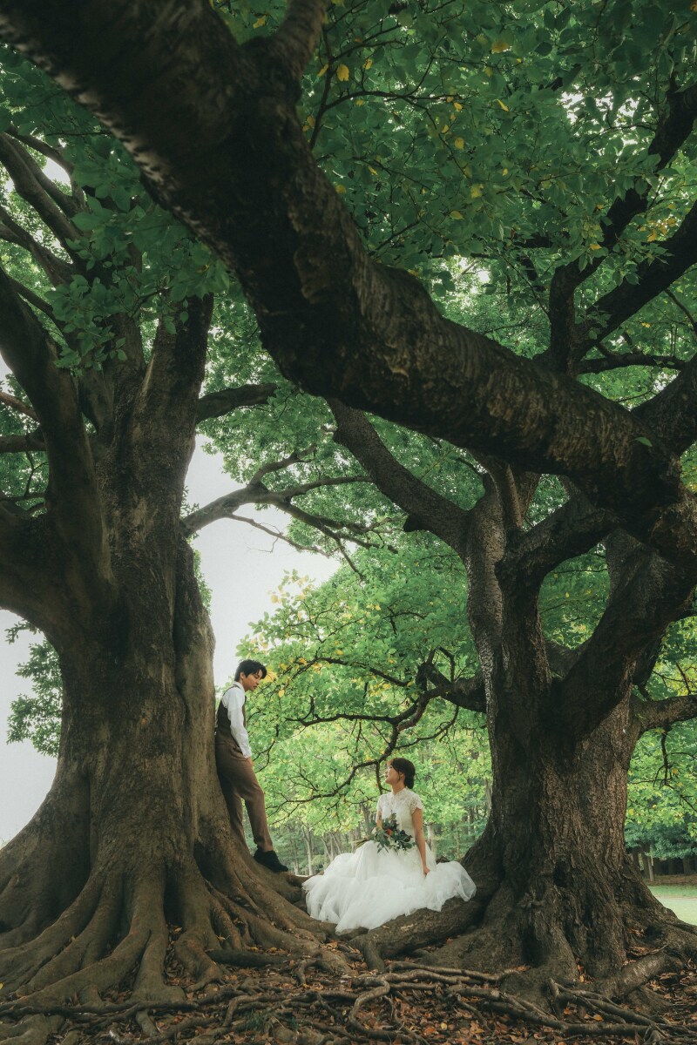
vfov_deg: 67.4
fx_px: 784
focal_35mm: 27
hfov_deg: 47.9
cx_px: 348
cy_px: 522
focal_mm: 18
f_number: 3.2
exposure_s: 1/200
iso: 1000
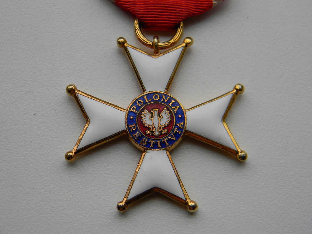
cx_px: 156
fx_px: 748
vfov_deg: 17.8
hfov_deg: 23.6
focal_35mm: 83
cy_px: 117
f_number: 4.5
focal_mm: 15.1
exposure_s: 1/280
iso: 80
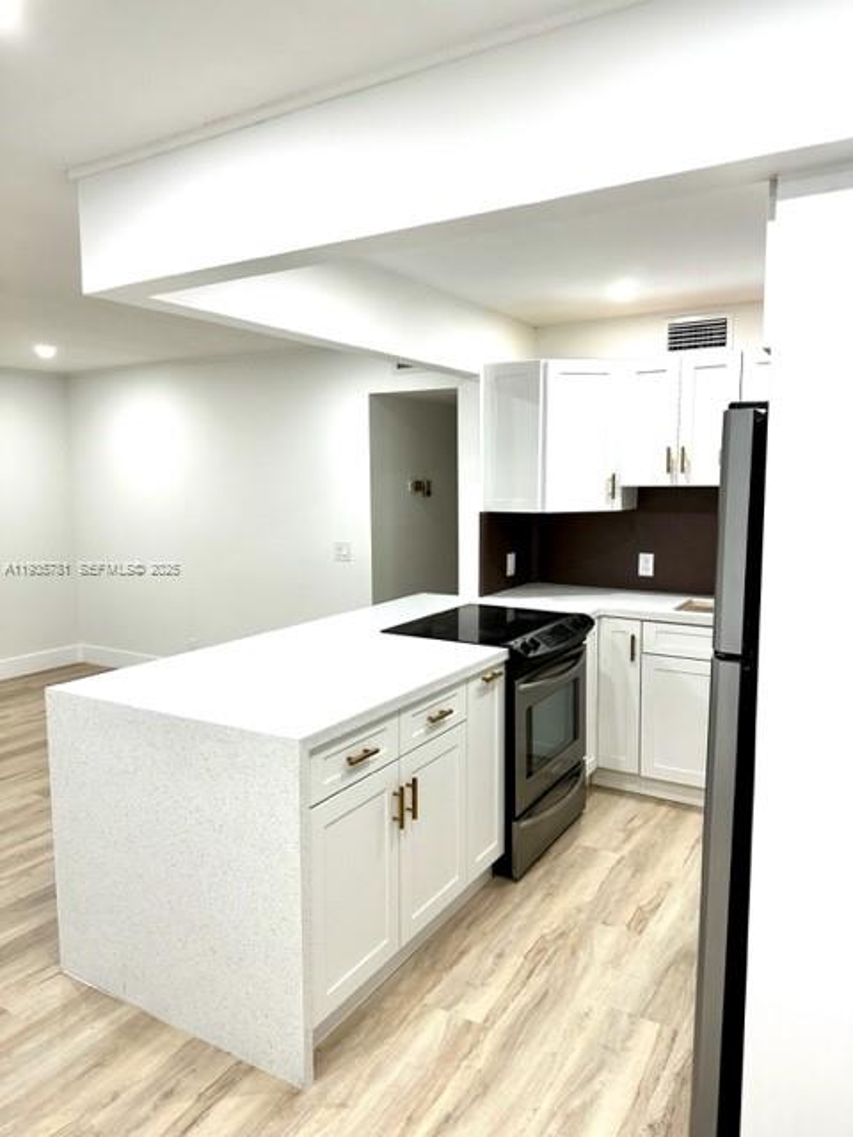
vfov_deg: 71.6
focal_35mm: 24
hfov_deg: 56.8
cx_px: 426
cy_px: 568
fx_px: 789
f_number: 1.78
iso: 160
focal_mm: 6.86
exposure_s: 1/120
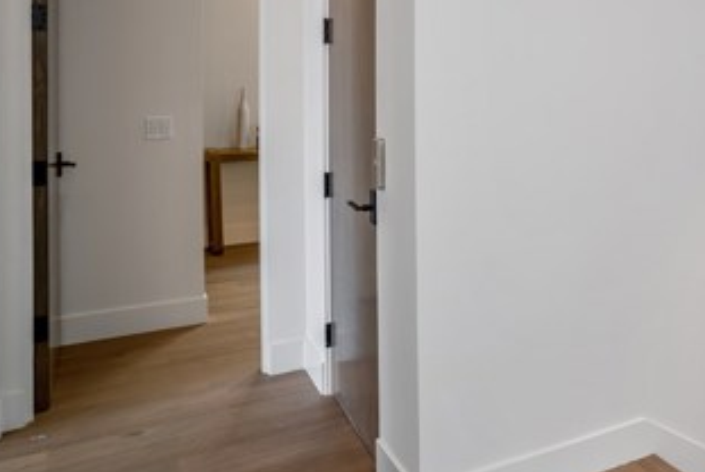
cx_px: 714
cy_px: 67
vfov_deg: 34.4
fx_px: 725
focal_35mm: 37
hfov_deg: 43.8
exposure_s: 1/60
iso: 125
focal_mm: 18
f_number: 8
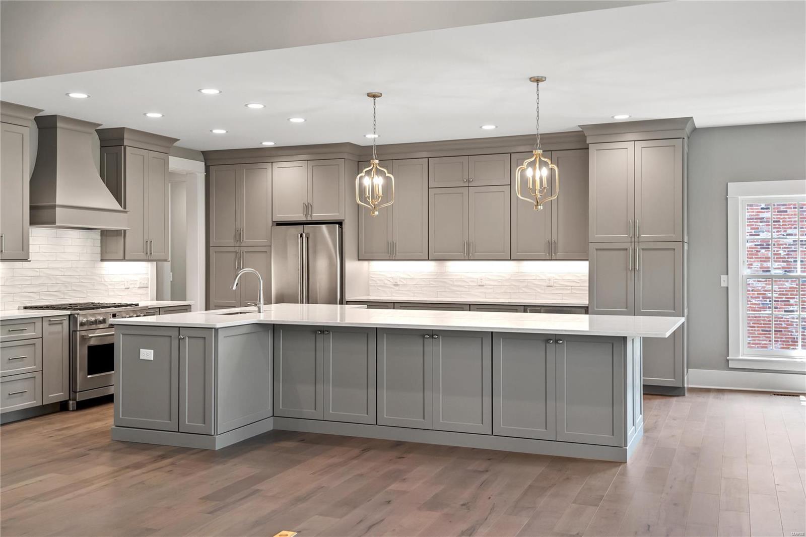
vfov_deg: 36.9
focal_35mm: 36
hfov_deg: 53.1
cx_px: 403
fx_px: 806
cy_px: 268
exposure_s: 1/10
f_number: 6.3
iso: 400
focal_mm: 18
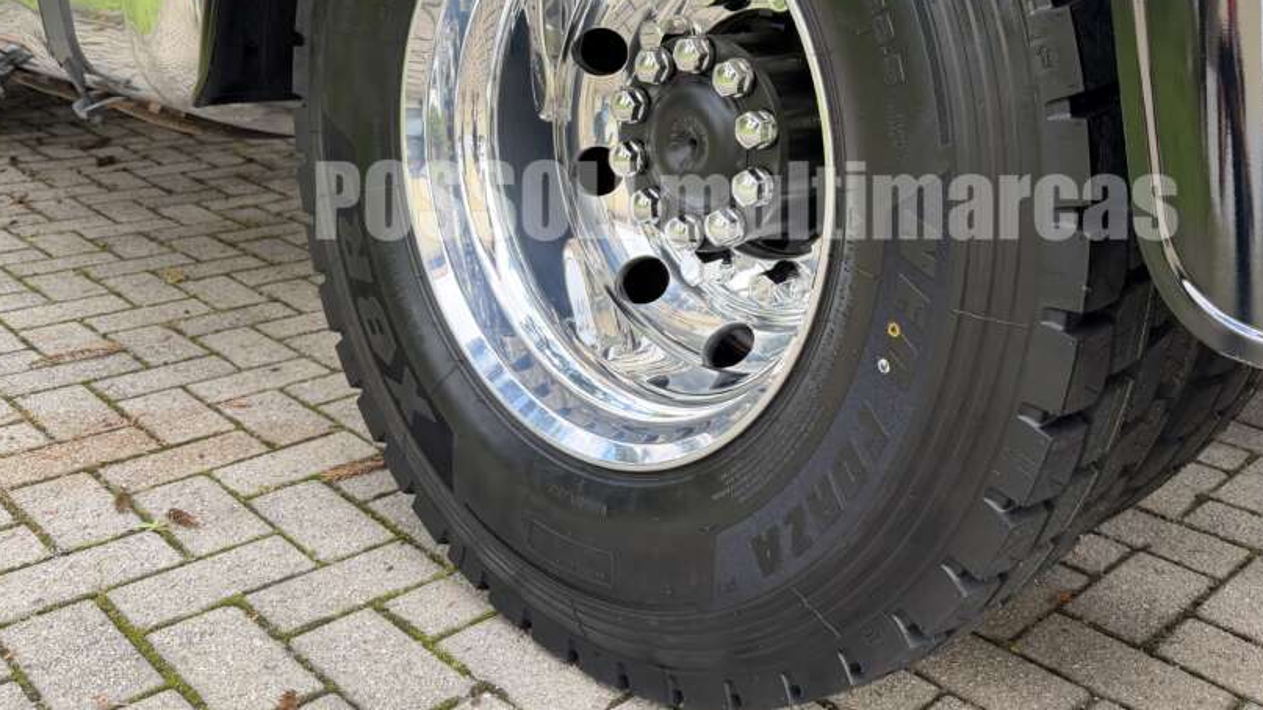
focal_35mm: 35
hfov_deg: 56.4
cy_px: 142
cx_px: 728
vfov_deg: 32.8
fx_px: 1172
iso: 80
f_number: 1.78
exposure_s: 1/278
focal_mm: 6.76
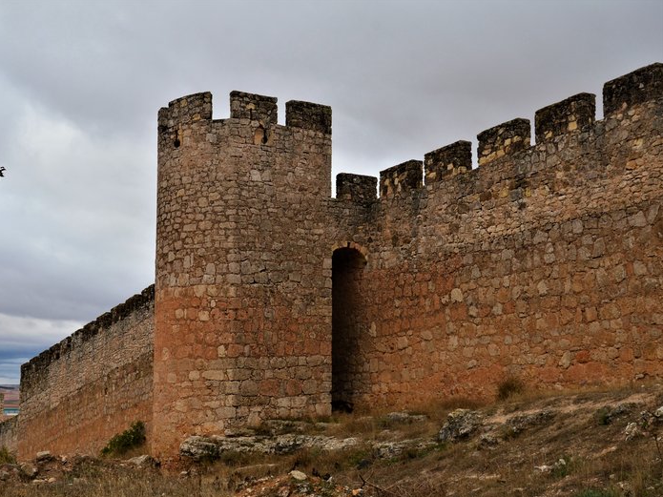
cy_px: 251
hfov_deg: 30.7
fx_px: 1206
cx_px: 286
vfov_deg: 23.3
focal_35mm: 63
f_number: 9
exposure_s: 1/160
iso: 400
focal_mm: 38
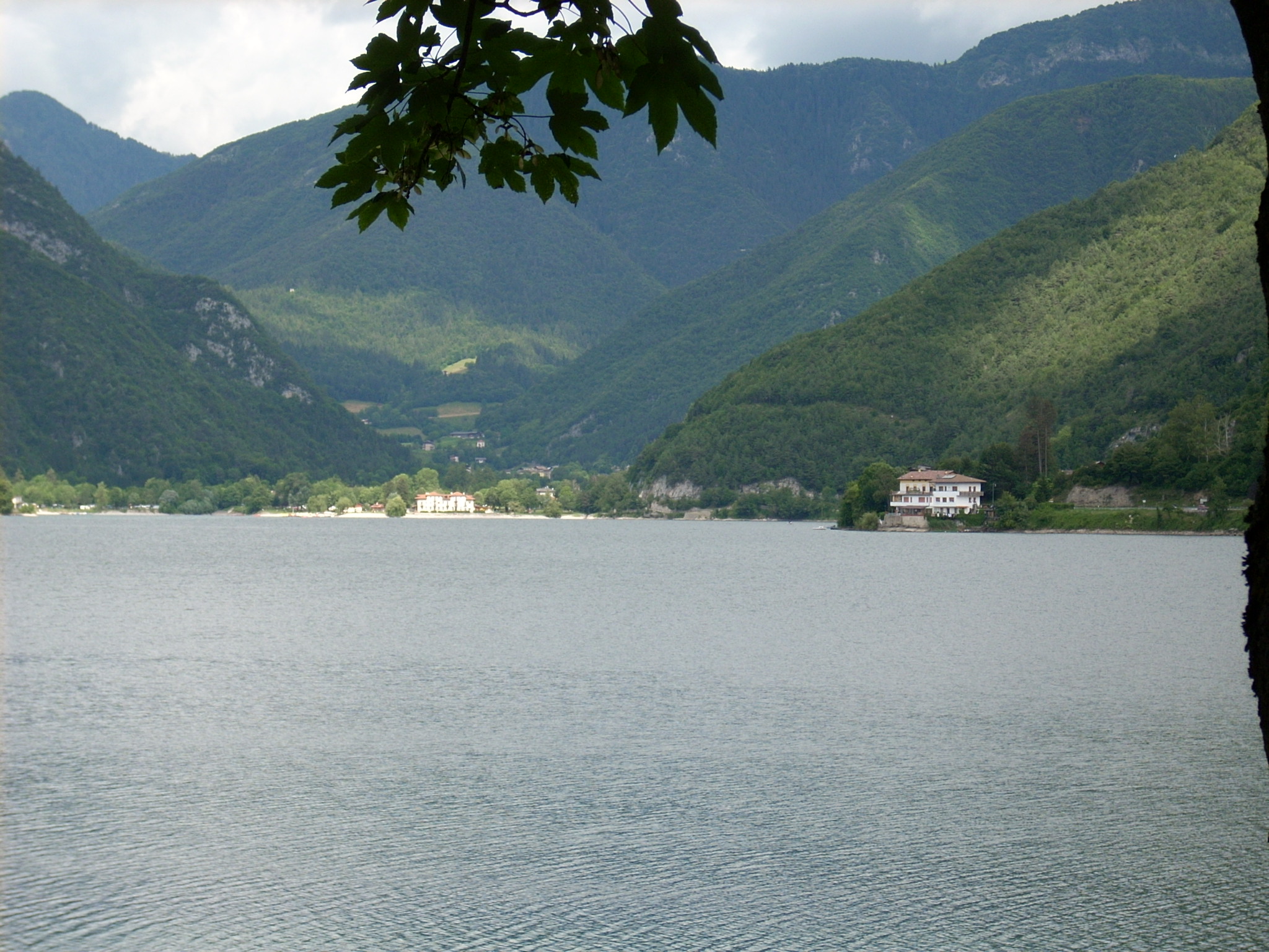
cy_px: 476
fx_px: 4143
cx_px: 634
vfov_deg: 13.1
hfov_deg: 17.4
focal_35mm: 113
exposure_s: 1/201
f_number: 5.2
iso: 64
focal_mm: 18.6
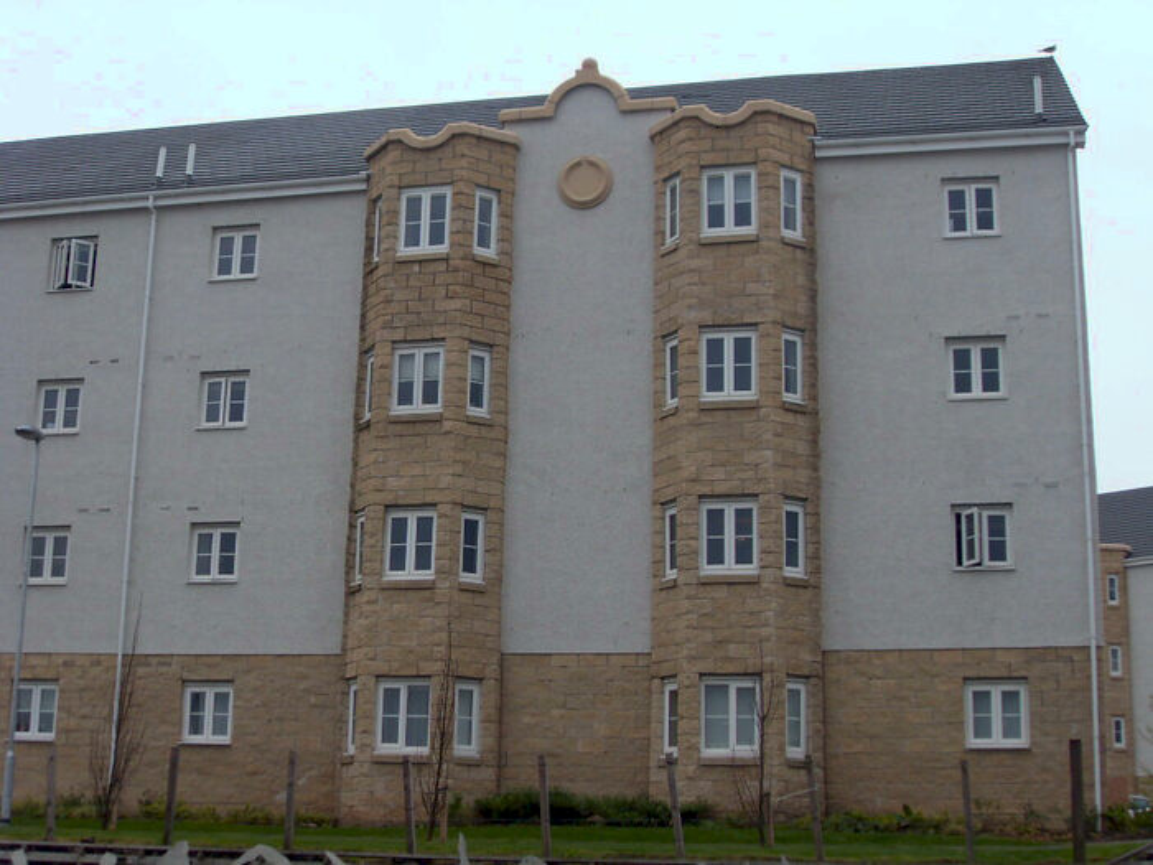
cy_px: 432
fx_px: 1765
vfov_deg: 27.5
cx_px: 576
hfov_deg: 36.2
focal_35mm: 53
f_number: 8.4
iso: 80
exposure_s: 1/90
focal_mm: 8.4
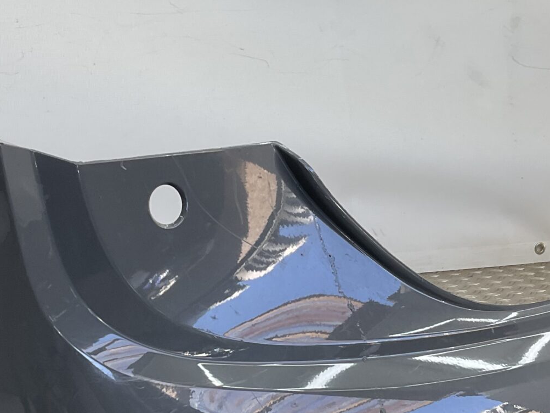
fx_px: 1176
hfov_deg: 26.3
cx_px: 279
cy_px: 198
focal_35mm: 74
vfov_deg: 19.9
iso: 16
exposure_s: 1/124
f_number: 1.8
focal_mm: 3
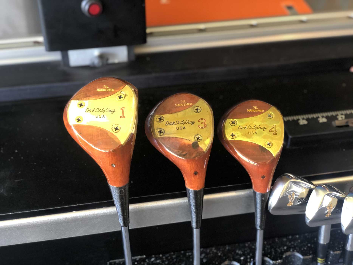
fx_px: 530
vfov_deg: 28.0
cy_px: 132
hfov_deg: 36.8
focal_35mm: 52
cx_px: 176
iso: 100
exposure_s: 1/33
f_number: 2.4
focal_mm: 6
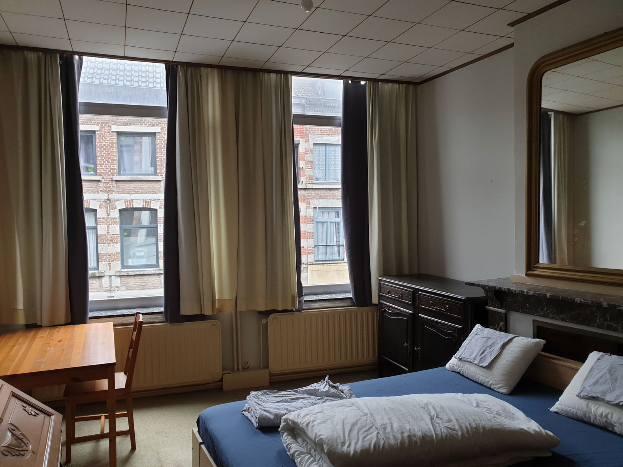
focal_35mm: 26
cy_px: 234
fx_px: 468
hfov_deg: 67.3
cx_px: 312
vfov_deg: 53.1
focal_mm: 4.3
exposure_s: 1/37
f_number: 2.4
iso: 200
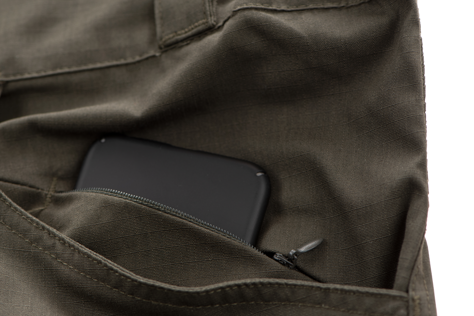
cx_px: 177
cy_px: 154
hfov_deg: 14.8
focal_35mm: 138
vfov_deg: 9.9
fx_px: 1817
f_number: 8
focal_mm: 105
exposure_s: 1/125
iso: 100
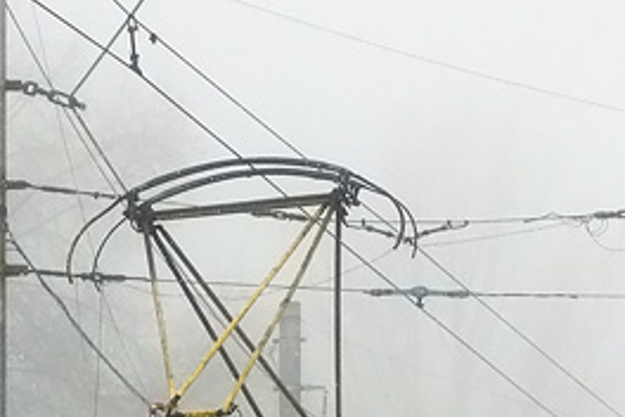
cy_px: 682
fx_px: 4427
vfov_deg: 5.3
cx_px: 170
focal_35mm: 255
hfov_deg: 8.1
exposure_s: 1/500
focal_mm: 20.85
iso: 125
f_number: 4
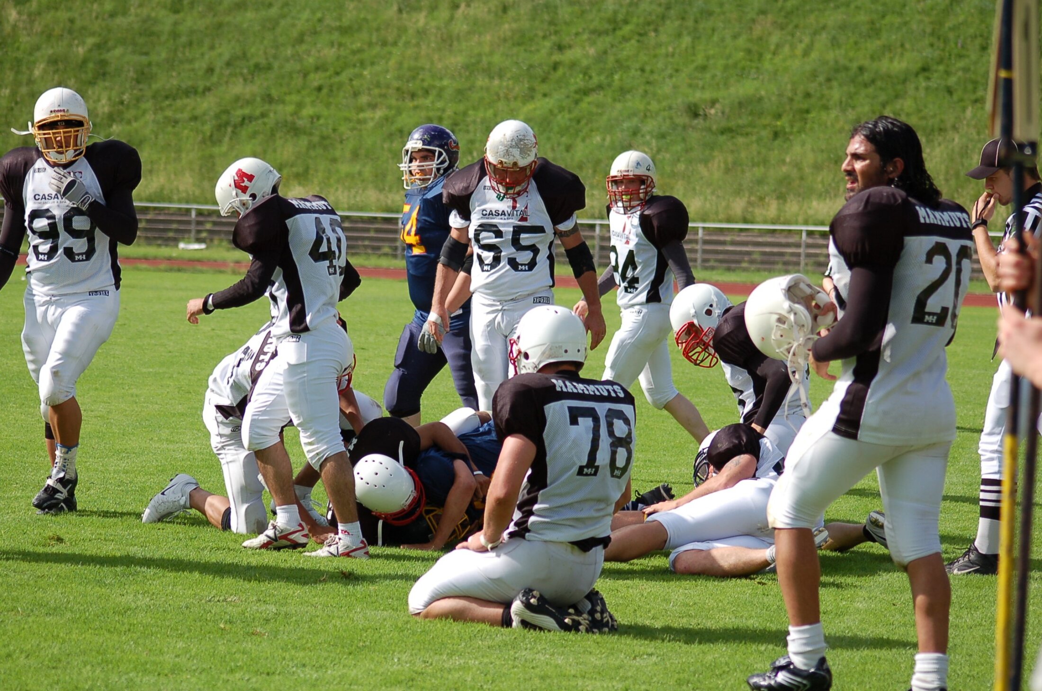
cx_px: 521
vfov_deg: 9.6
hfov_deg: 14.4
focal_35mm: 142
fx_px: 4117
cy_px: 346
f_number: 5
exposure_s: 1/1250
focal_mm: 95
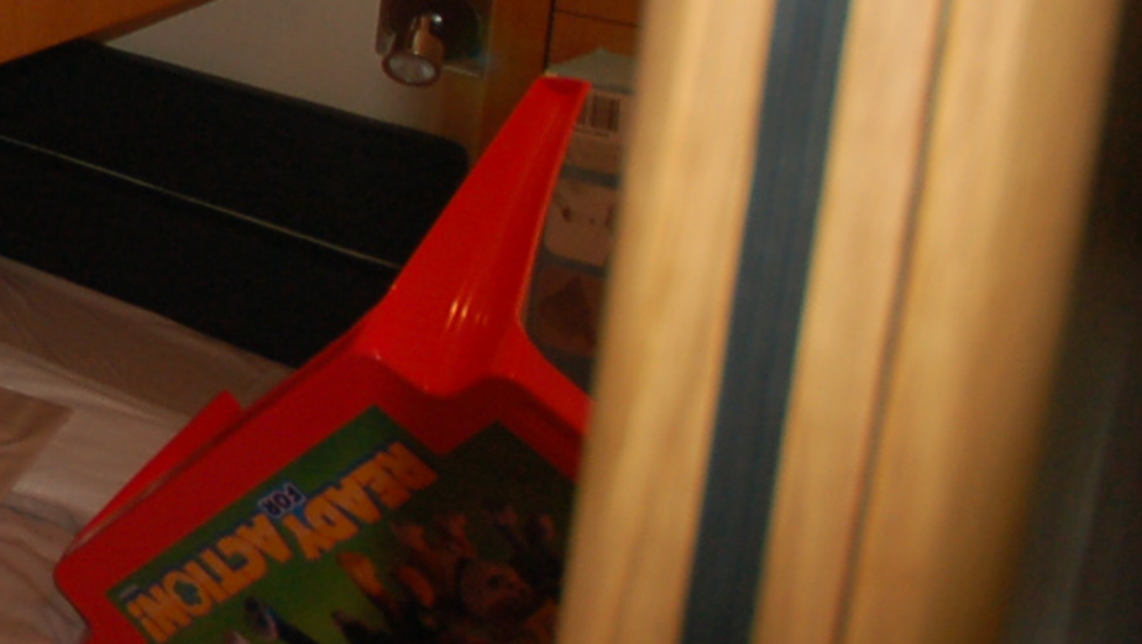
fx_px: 1636
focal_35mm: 54
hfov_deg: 23.7
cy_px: -295
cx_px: -811
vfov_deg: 19.6
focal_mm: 10
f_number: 4
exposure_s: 1/60
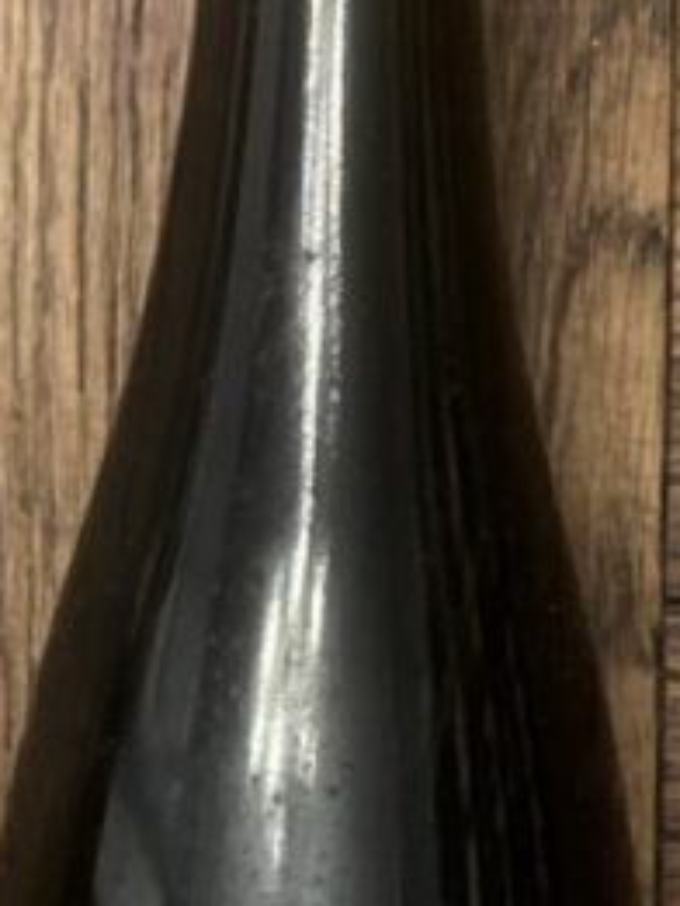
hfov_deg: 14.5
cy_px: 878
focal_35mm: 102
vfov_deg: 18.8
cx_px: 354
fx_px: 2669
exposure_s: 1/33
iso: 400
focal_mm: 5.1
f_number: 1.6
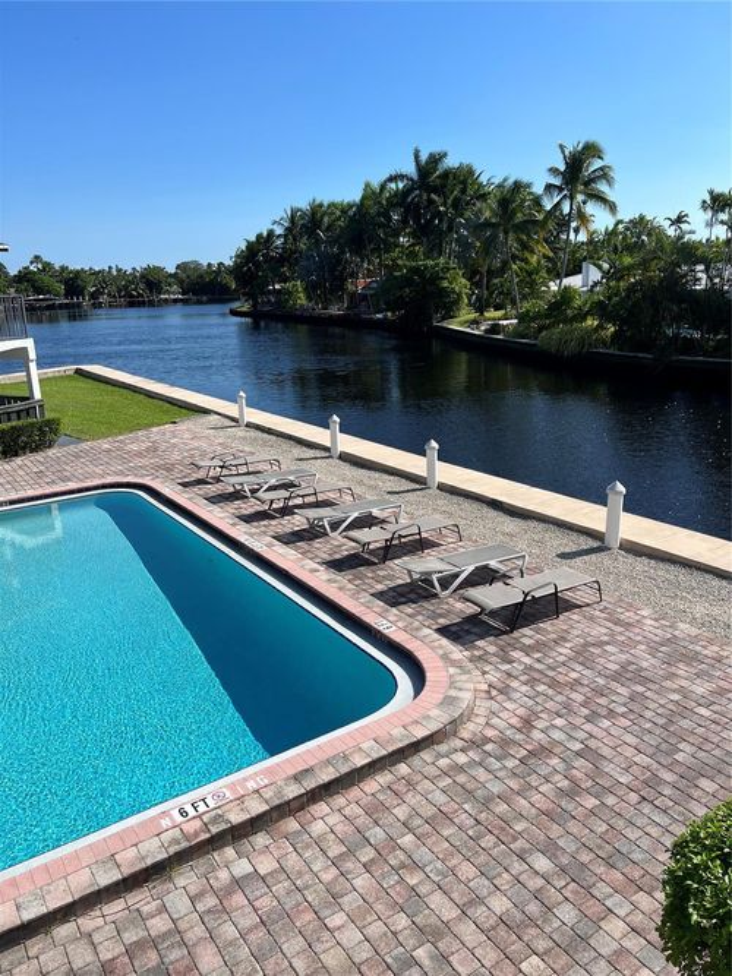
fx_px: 733
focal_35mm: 26
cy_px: 488
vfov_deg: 67.3
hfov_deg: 53.0
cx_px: 366
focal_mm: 5.7
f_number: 1.5
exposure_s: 1/5076
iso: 50
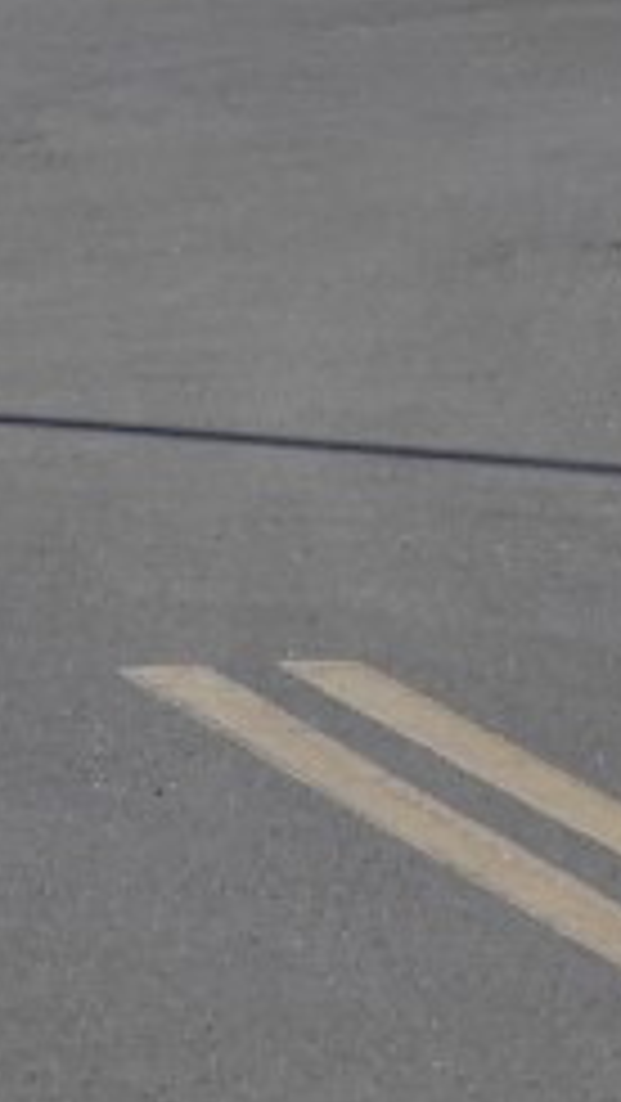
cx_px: 180
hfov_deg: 1.8
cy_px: -1246
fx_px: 19681
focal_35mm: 673
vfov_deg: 3.2
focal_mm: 18.8
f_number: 4.8
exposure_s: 1/800
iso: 100
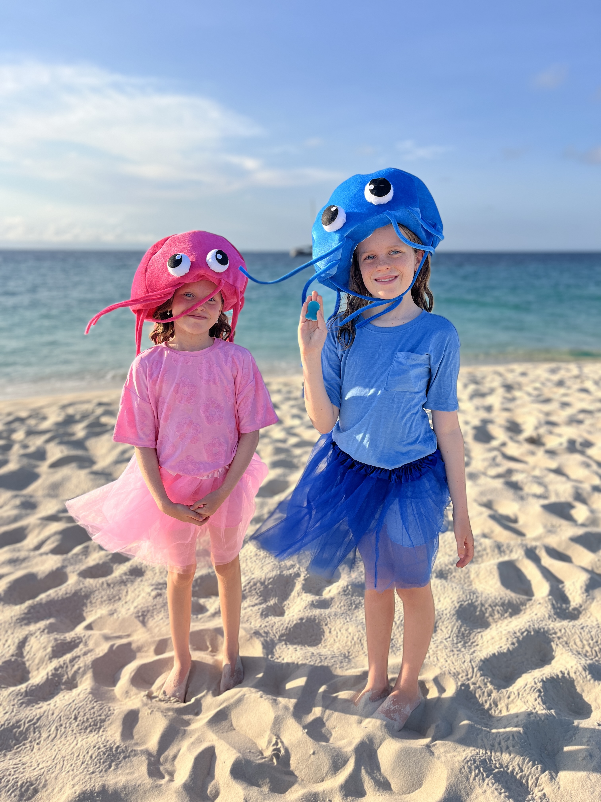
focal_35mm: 26
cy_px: 401
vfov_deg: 67.3
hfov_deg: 53.1
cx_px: 300
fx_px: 602
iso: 50
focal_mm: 5.1
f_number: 1.6
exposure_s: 1/2632
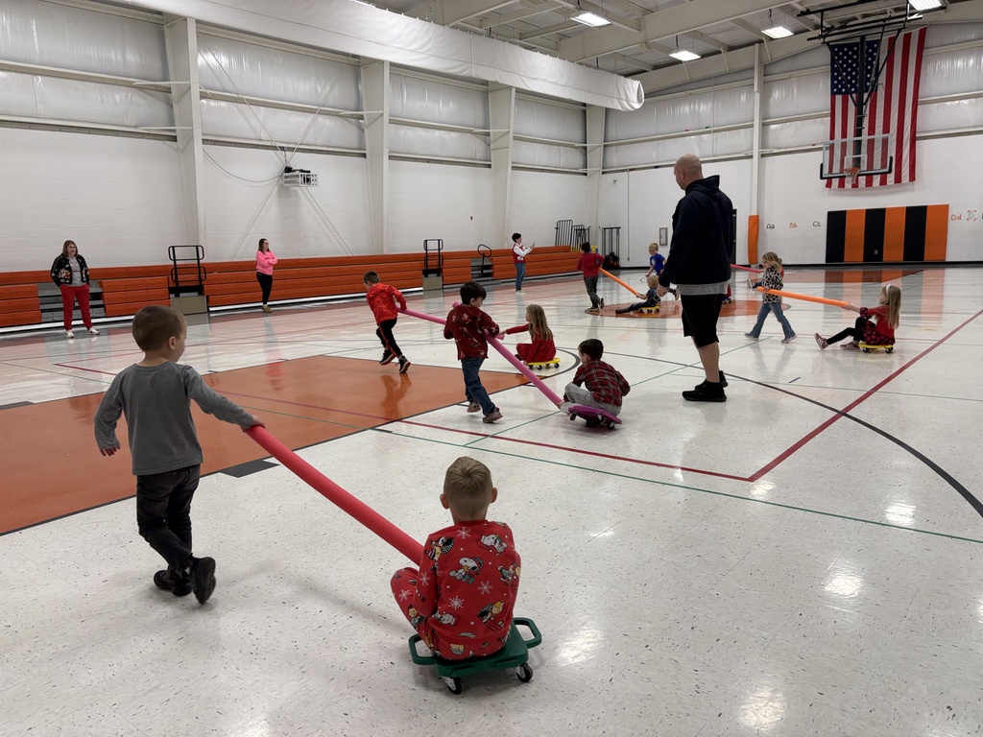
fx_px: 738
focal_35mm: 26
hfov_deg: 67.3
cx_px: 492
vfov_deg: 53.1
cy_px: 368
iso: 80
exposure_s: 1/120
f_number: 1.6
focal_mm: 5.96
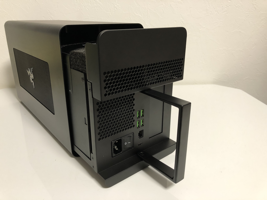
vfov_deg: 49.7
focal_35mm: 28
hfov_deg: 63.4
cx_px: 134
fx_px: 216
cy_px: 100
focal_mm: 4
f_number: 1.8
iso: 64
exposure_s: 1/17
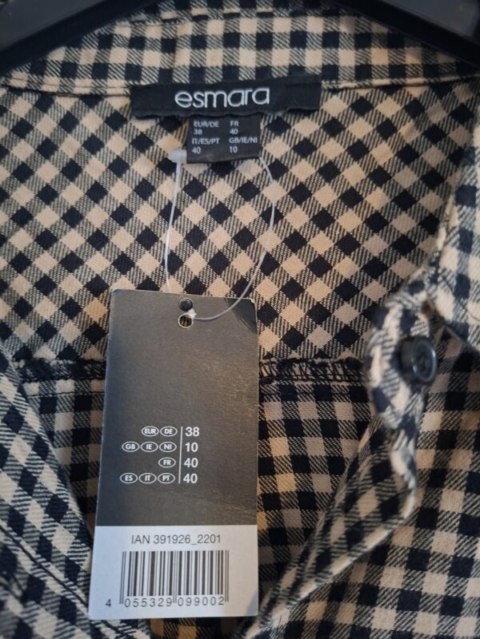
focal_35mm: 23
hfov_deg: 58.9
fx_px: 425
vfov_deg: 73.9
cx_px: 240
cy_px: 320
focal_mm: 5.54
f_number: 1.8
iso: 800
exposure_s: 1/24
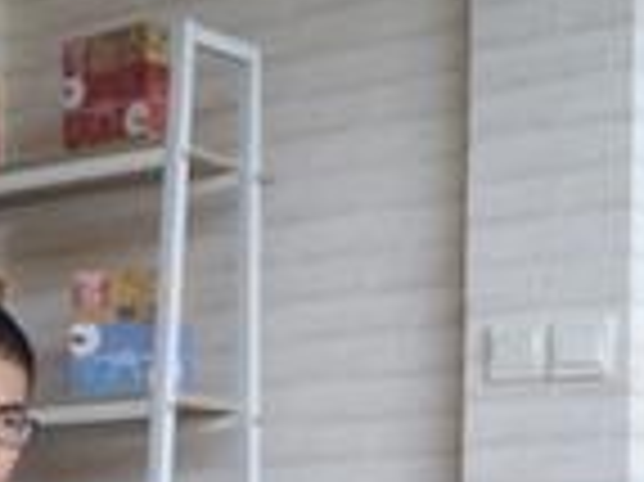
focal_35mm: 95
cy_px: 604
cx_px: 167
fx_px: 1766
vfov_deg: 14.9
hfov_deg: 20.5
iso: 100
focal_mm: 4.04
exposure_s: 1/25
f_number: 2
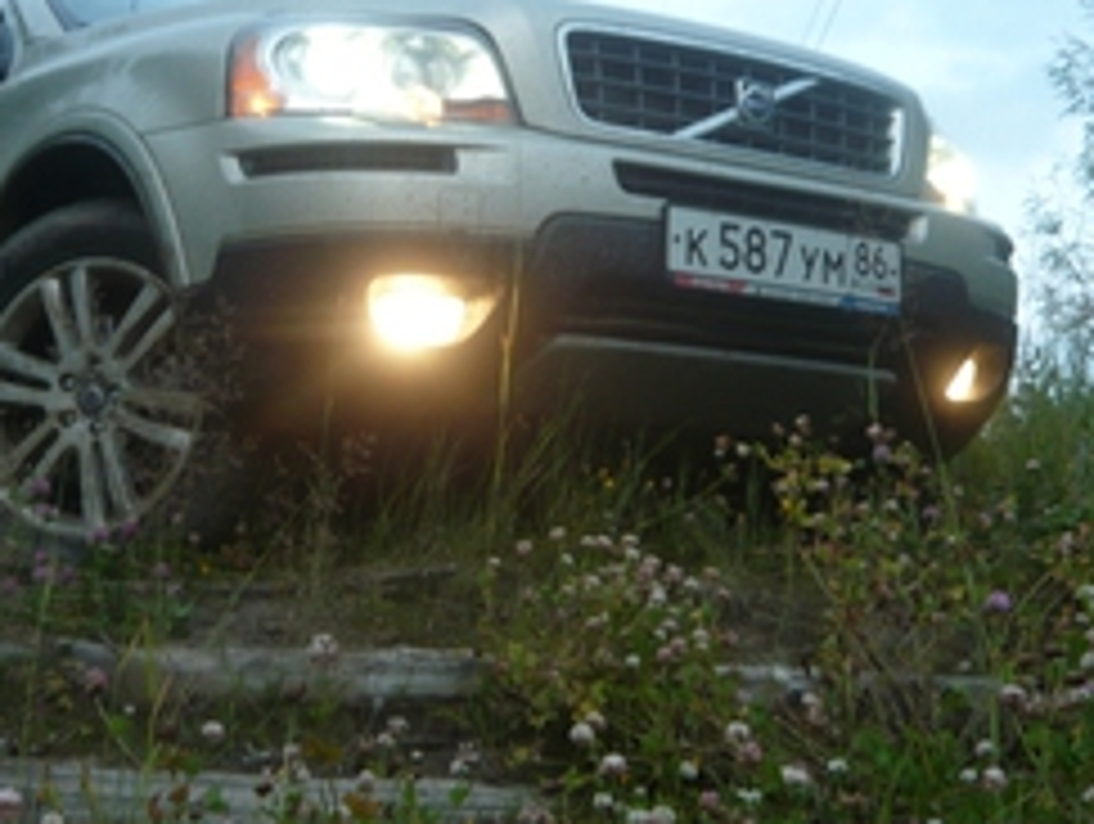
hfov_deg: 31.4
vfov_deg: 24.0
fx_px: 1931
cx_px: 383
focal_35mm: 61
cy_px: 275
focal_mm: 5.5
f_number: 2.8
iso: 100
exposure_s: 1/30
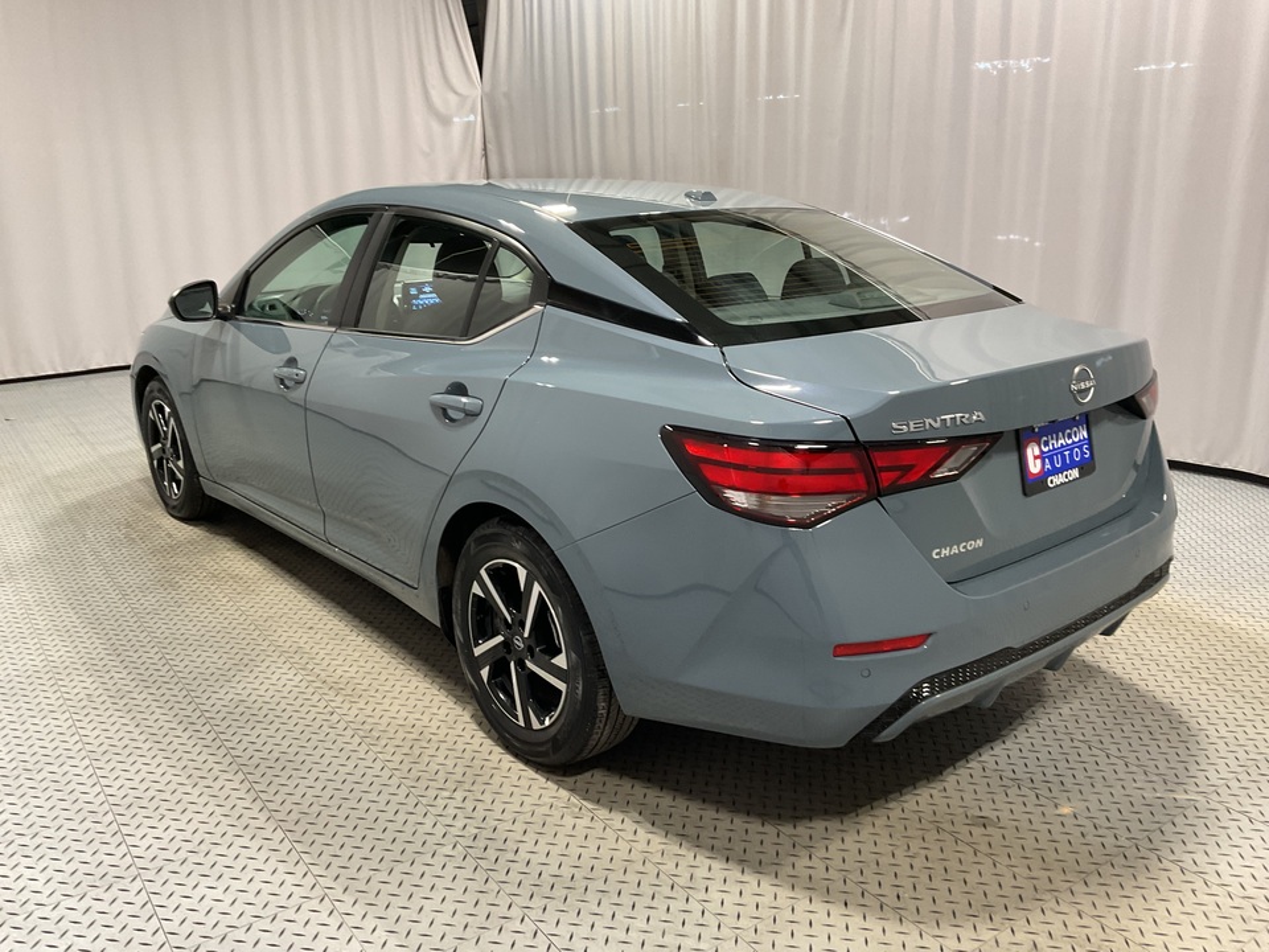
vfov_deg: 48.2
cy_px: 476
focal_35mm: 29
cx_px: 634
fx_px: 1063
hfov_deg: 61.7
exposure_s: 1/50
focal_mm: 3
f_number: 1.8
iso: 64
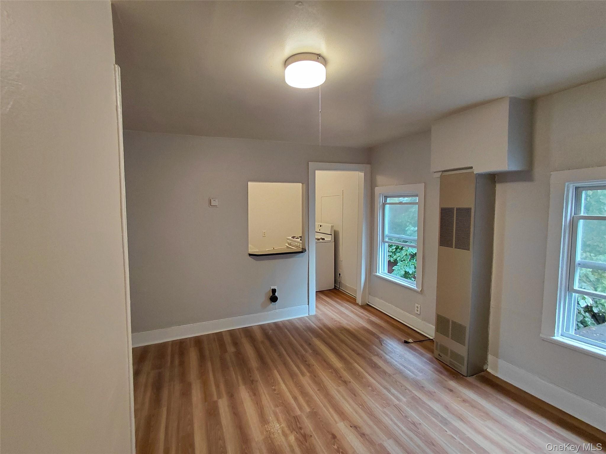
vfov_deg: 78.1
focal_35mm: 16
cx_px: 303
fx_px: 280
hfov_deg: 94.5
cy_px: 227
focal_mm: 1.64
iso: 250
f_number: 2.2
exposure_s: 1/60
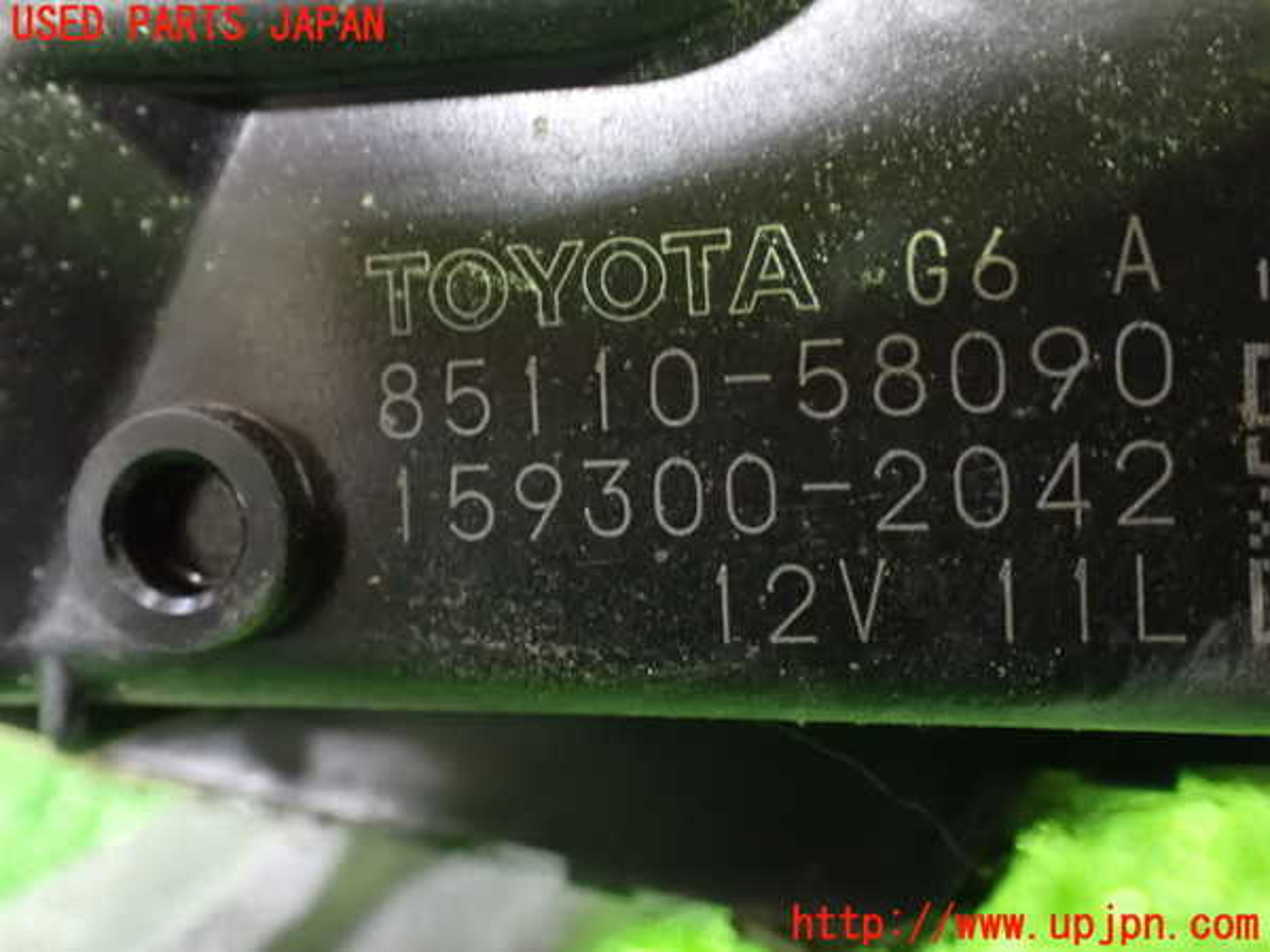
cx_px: 635
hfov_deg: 45.8
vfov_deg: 35.1
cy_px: 476
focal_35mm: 41
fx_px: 1504
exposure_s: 1/8
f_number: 2.8
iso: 1600
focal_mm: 7.31
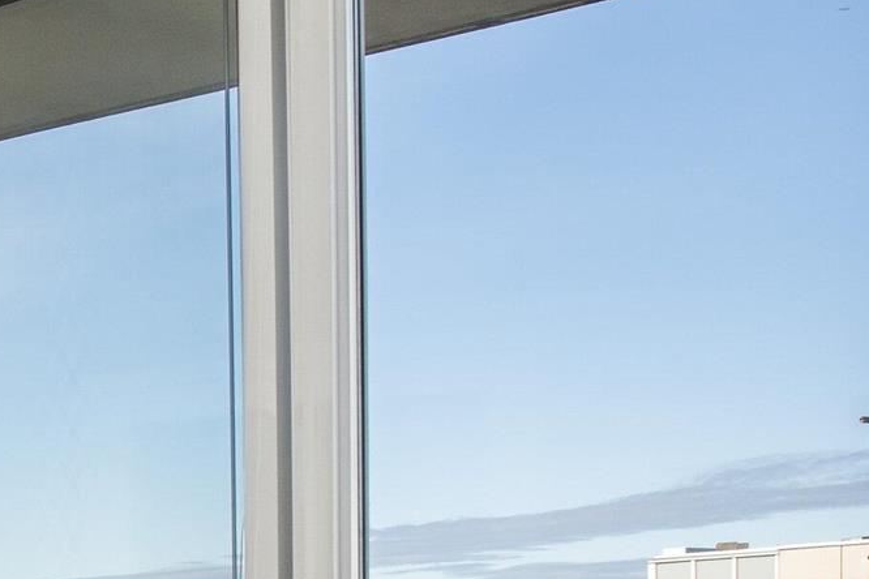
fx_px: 2003
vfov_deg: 15.8
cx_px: -393
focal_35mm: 83
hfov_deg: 21.1
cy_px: 698
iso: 320
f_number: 8
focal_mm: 18
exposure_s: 1/13
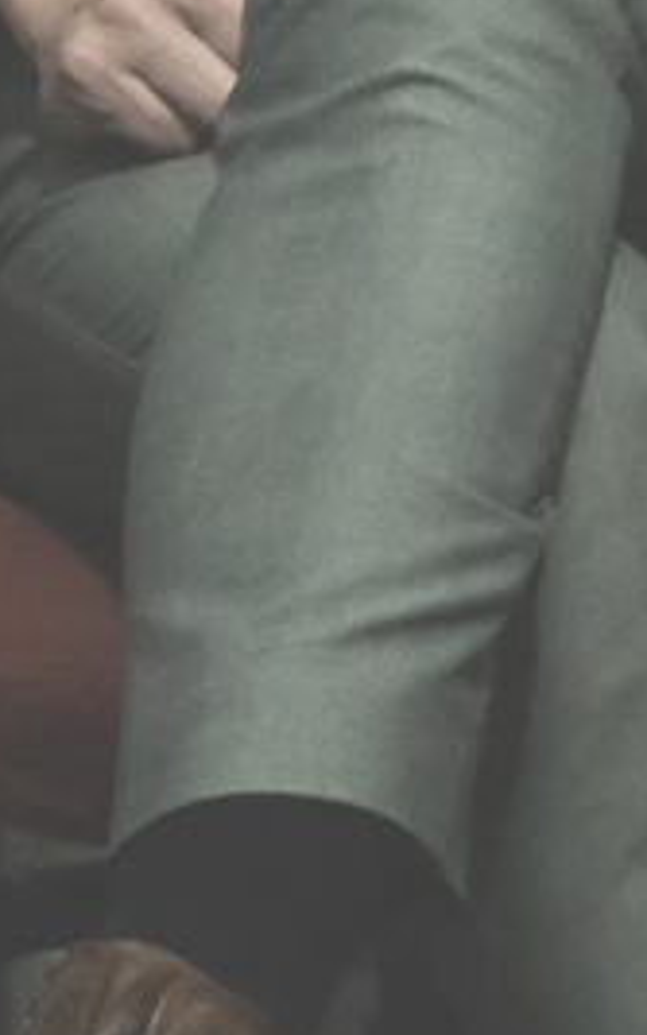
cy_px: -760
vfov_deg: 8.6
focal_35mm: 235
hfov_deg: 5.2
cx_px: 2080
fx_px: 6626
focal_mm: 27
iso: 3200
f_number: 2.8
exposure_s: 1/38
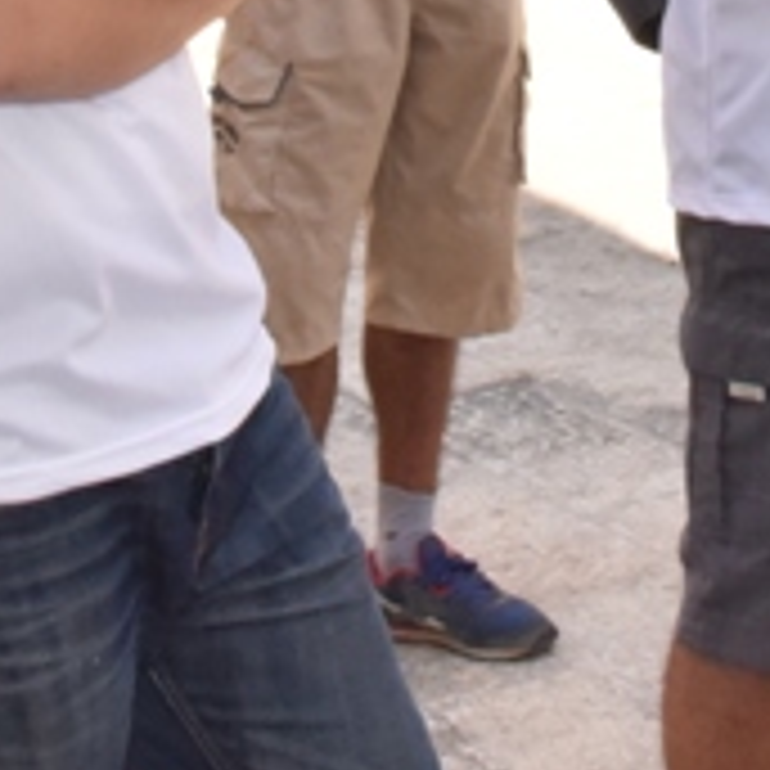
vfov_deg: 13.6
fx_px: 3070
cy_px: -299
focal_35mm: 122
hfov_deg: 14.3
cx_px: 545
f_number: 22
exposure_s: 1/250
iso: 2500
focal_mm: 24
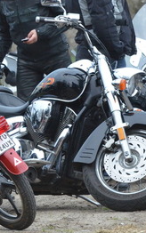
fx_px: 3205
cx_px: -12
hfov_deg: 2.6
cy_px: 61
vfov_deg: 4.2
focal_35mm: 504
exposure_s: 1/640
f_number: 6.3
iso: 1600
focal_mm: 122
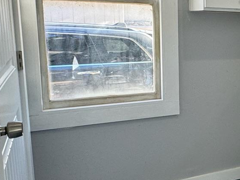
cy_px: 72
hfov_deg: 31.0
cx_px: 295
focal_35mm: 51
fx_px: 354
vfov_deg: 28.5
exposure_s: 1/120
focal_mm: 2.22
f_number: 2.2
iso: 80
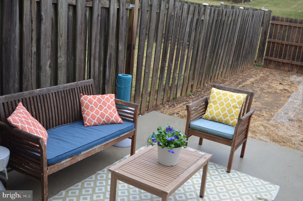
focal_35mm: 39
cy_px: 100
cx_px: 152
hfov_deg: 49.6
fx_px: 328
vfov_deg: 34.1
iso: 720
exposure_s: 1/60
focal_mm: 26
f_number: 4.2
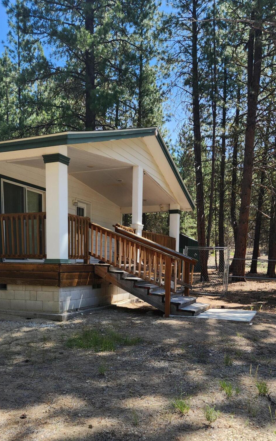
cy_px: 287
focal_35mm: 32
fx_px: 385
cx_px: 117
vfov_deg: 58.6
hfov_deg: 39.3
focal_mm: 5.4
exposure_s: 1/490
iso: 20
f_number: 1.8
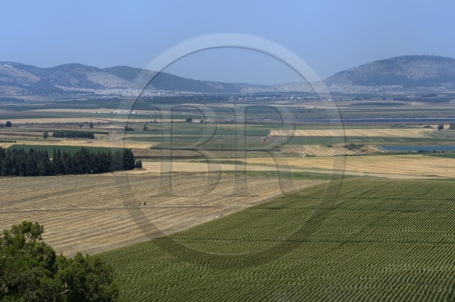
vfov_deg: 9.8
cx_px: 228
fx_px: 1768
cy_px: 151
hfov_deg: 14.7
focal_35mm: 140
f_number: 11
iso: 100
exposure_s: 1/250
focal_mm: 140
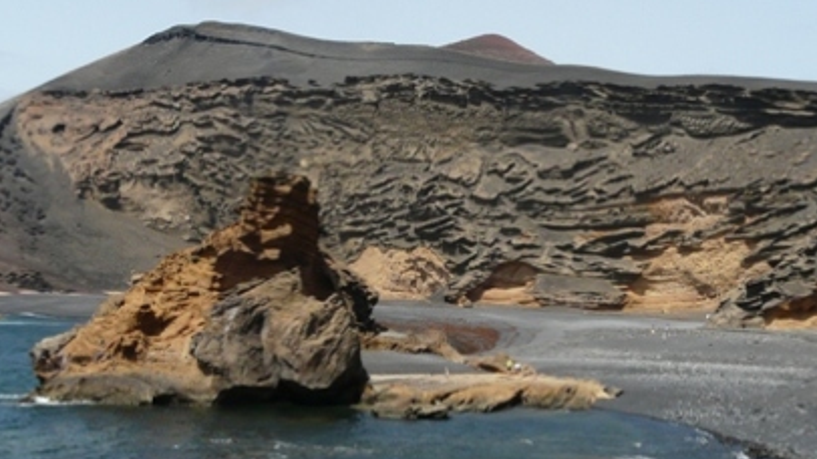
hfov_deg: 33.6
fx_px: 1343
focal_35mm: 62
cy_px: 291
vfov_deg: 19.4
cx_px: 290
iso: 100
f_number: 5.6
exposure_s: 1/250
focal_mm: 5.7
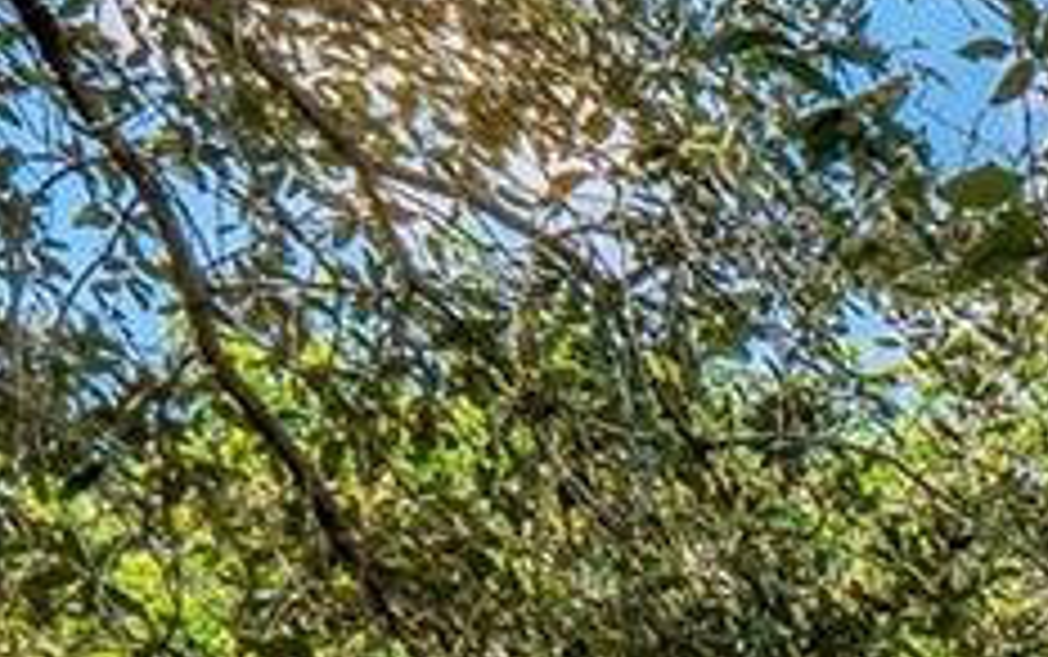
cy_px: 1557
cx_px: 2874
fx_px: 2801
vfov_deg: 11.3
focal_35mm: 98
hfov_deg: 12.6
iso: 100
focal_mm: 14
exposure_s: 1/125
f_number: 9
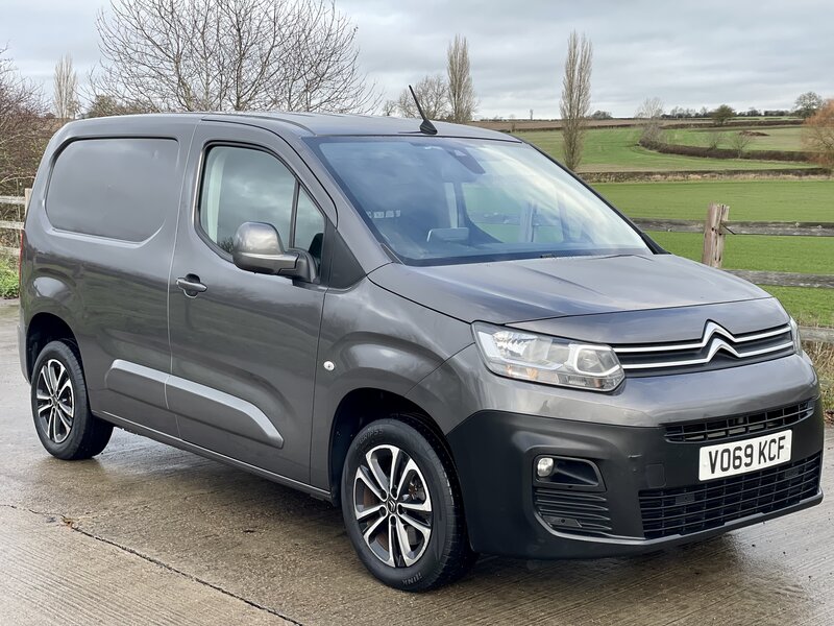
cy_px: 313
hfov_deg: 36.8
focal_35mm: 52
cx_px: 417
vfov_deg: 28.0
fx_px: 1253
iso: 25
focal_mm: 6
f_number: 2
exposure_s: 1/128
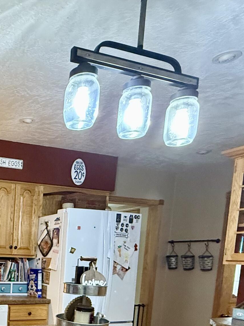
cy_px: 293
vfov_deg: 45.5
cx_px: -34
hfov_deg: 33.0
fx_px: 348
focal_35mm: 37
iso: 1000
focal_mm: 2.22
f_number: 2.2
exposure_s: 1/60
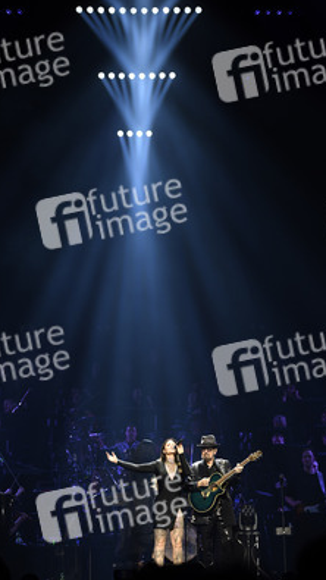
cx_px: 154
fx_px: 1630
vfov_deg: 20.2
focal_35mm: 106
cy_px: 288
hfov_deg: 11.4
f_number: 4
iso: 1250
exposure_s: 1/500
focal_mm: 100
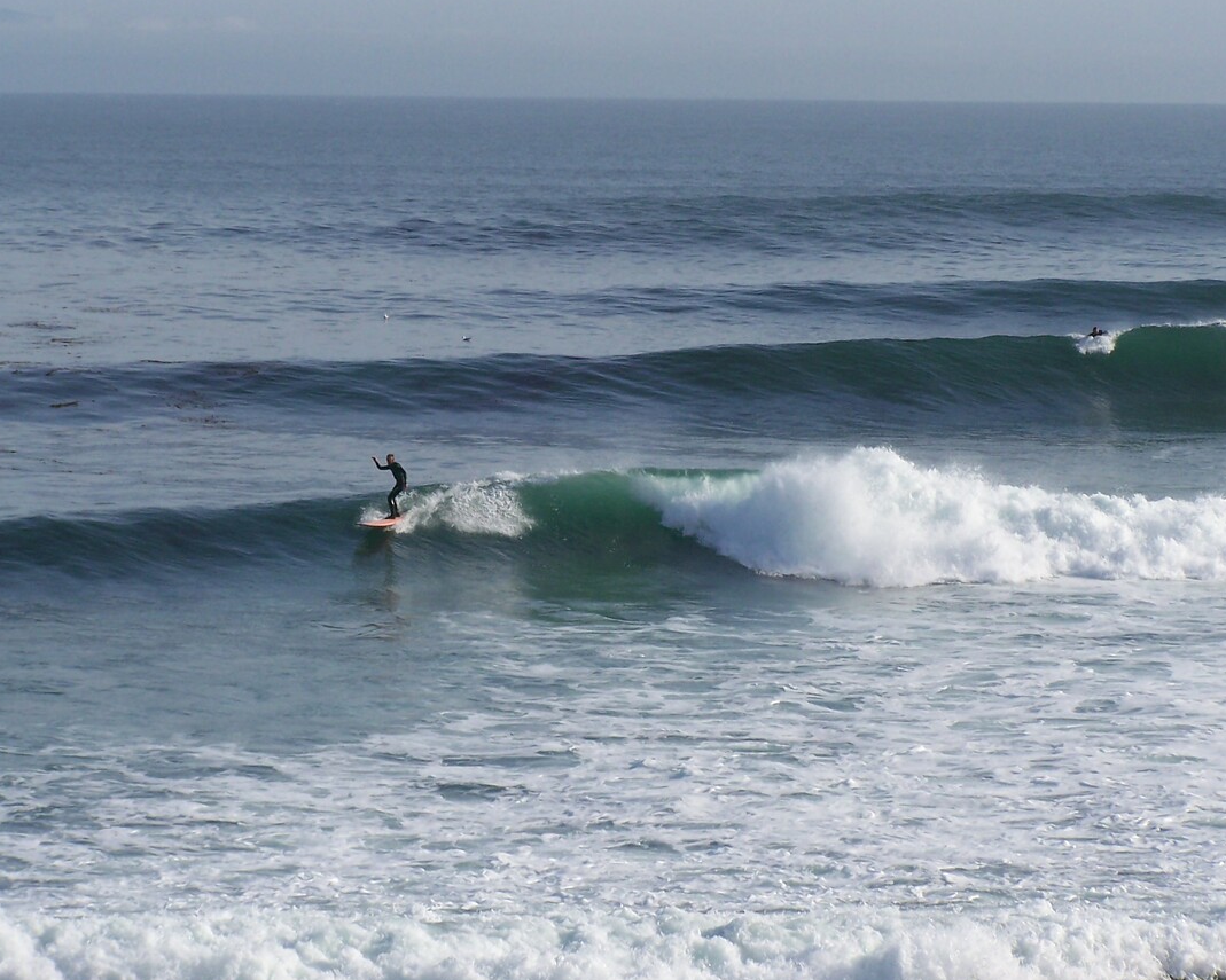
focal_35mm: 203
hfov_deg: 9.5
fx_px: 7365
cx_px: 624
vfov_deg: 7.6
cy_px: 399
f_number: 4.5
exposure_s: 1/640
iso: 64
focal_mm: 23.1
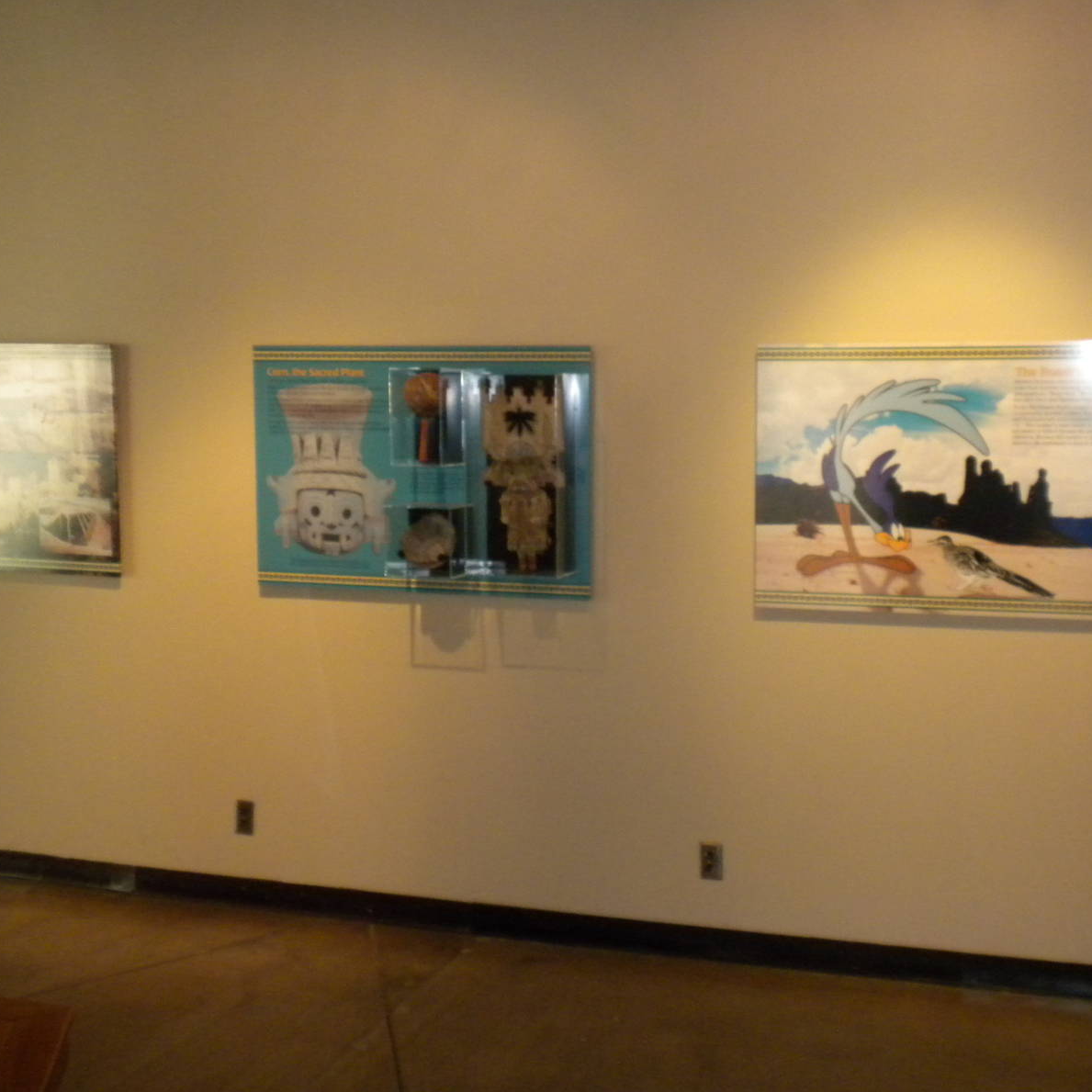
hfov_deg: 38.2
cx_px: 662
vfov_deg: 38.3
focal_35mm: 44
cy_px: 542
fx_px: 1570
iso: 400
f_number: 3.5
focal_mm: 6.6
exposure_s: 1/31.2
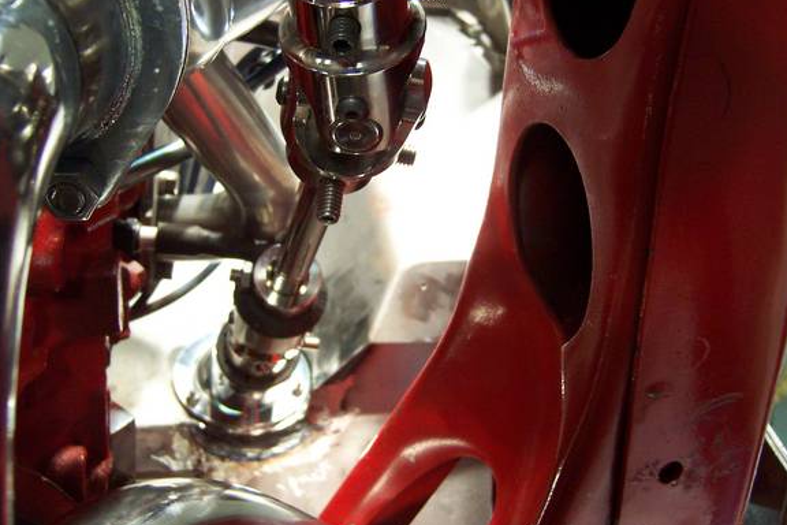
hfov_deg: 49.6
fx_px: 853
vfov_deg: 34.2
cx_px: 399
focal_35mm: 39
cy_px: 228
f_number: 2.8
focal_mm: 5.6
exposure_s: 1/15
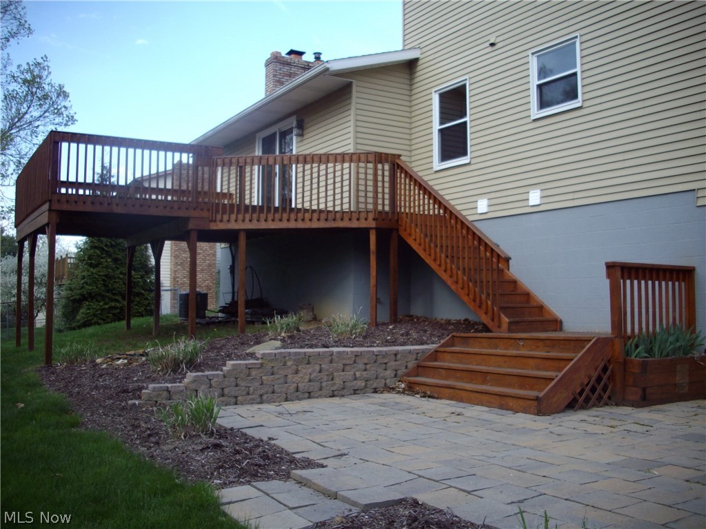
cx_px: 353
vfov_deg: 38.7
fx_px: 755
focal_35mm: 37
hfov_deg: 50.1
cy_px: 264
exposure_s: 1/250
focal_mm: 6.2
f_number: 2.8
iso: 80
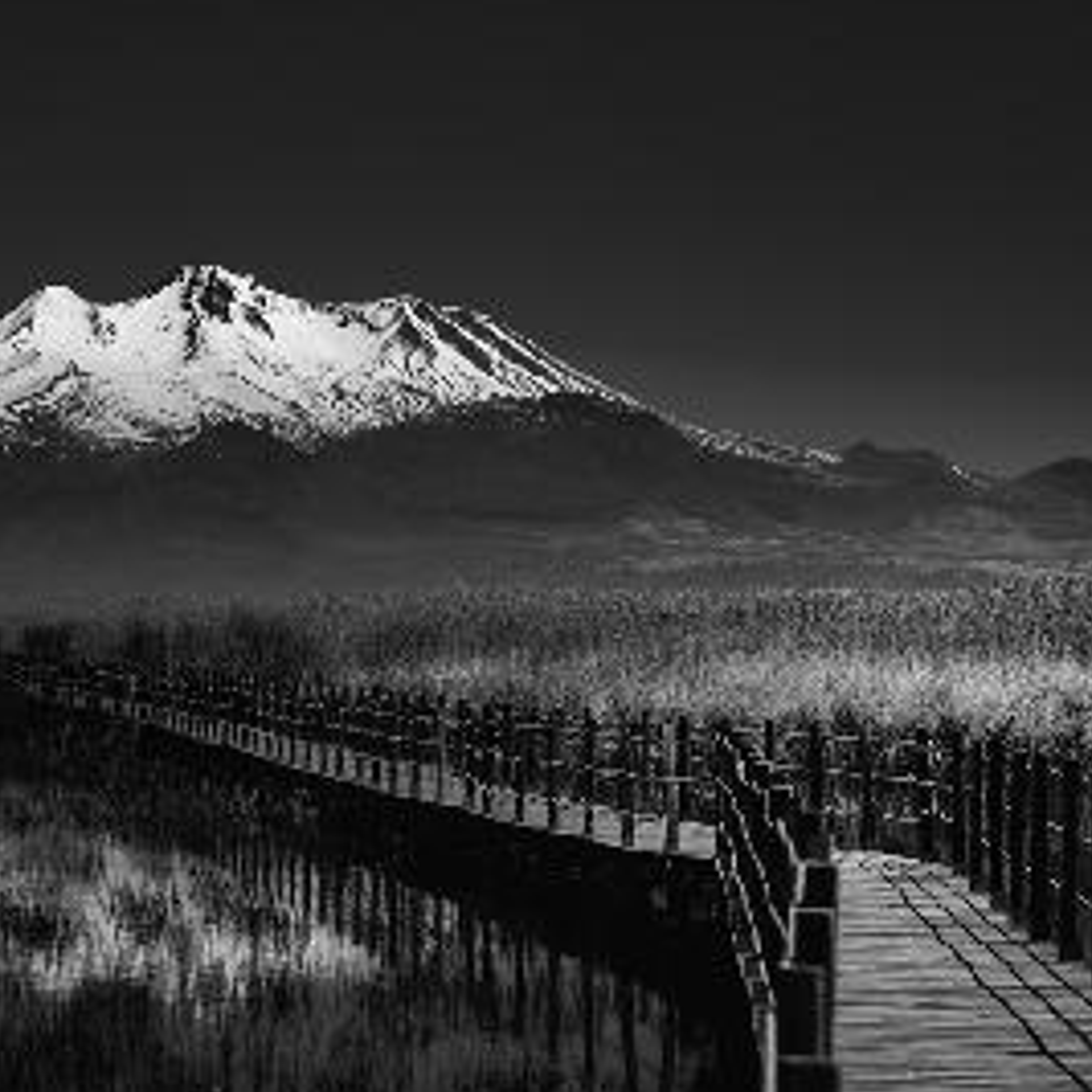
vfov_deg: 12.2
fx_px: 5104
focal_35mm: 143
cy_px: 585
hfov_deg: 12.2
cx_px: 290
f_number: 8
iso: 100
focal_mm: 100
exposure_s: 1/500
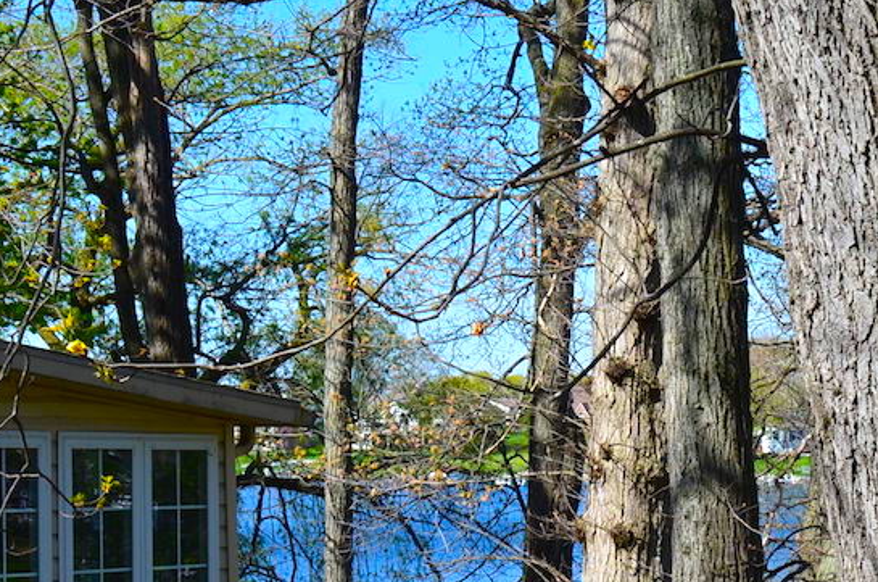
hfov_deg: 20.3
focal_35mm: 95
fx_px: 2316
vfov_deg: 14.2
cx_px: 1021
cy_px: 508
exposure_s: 1/320
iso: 200
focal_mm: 27
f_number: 10
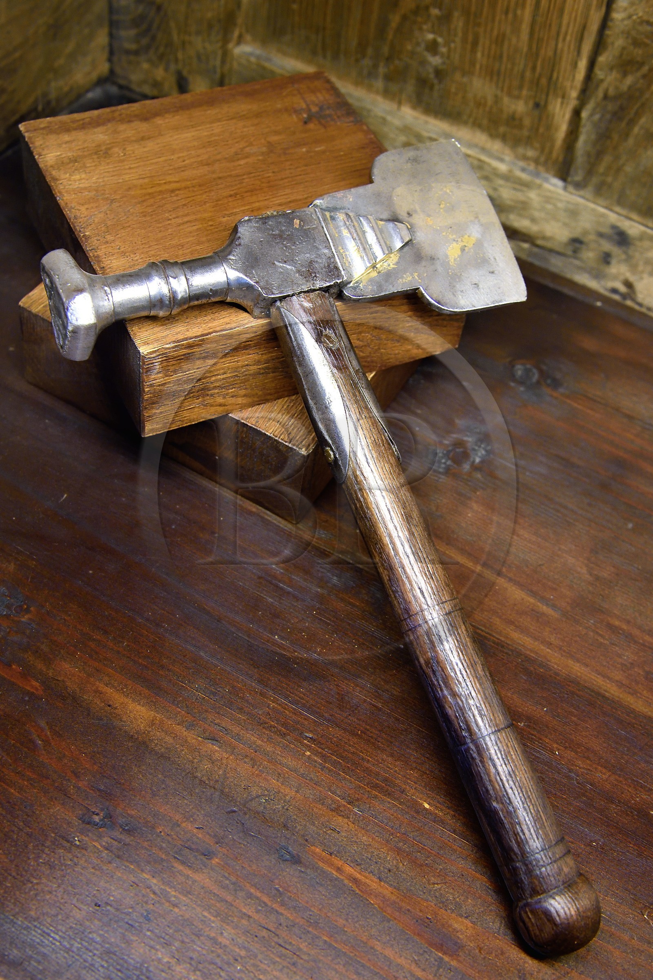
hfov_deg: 36.9
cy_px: 490
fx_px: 979
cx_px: 326
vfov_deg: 53.1
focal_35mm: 36
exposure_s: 1/25
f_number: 7.1
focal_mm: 36
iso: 1600
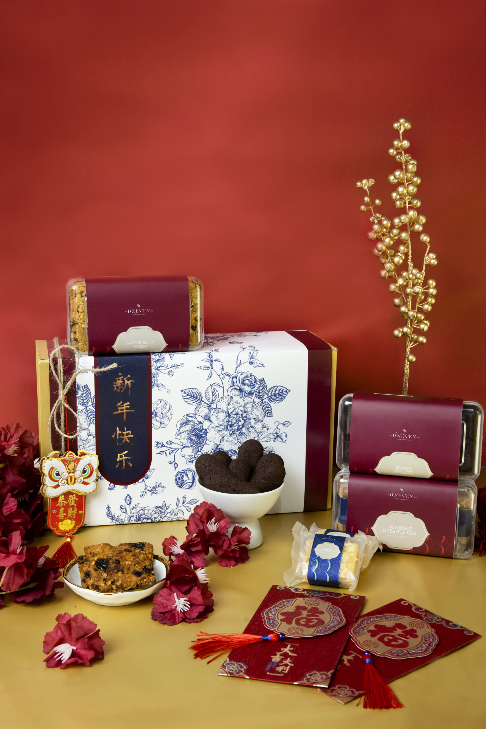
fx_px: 911
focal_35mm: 45
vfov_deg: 43.6
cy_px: 364
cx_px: 243
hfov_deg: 29.9
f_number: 6.3
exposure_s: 1/10
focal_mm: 45
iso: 400
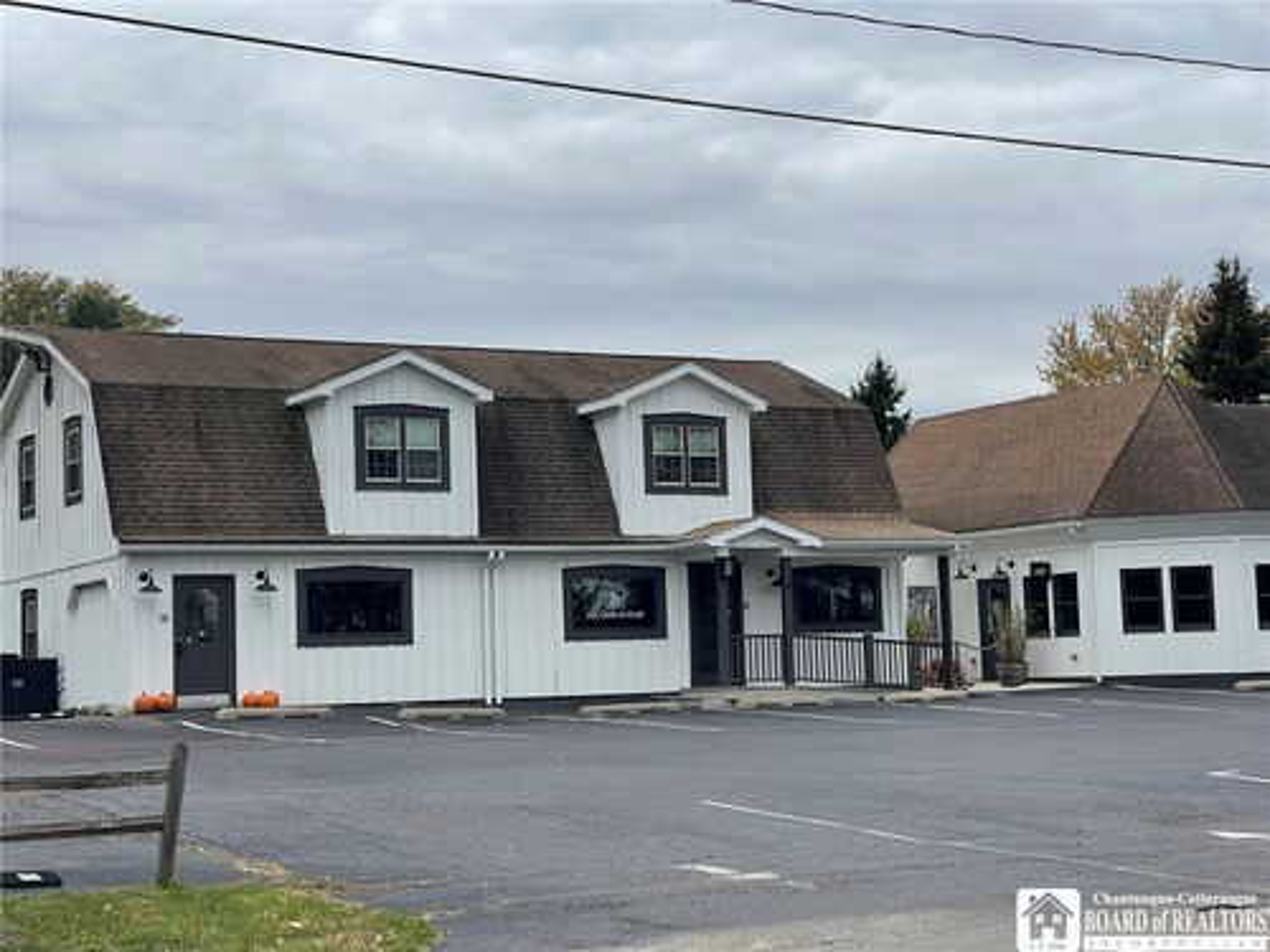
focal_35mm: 64
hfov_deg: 30.3
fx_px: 2348
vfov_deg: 22.9
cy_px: 476
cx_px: 635
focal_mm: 7.5
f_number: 2.2
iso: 20
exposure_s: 1/561
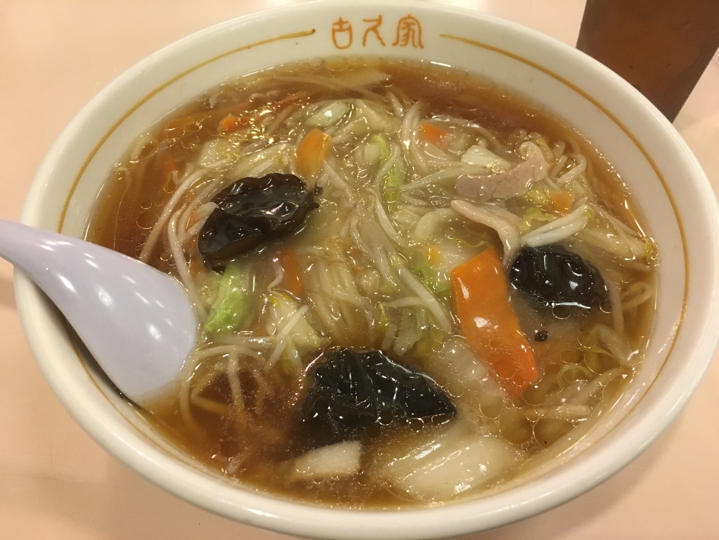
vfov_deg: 48.2
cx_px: 360
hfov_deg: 61.7
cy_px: 270
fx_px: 602
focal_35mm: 29
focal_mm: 4.15
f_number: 2.2
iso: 200
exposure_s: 1/33
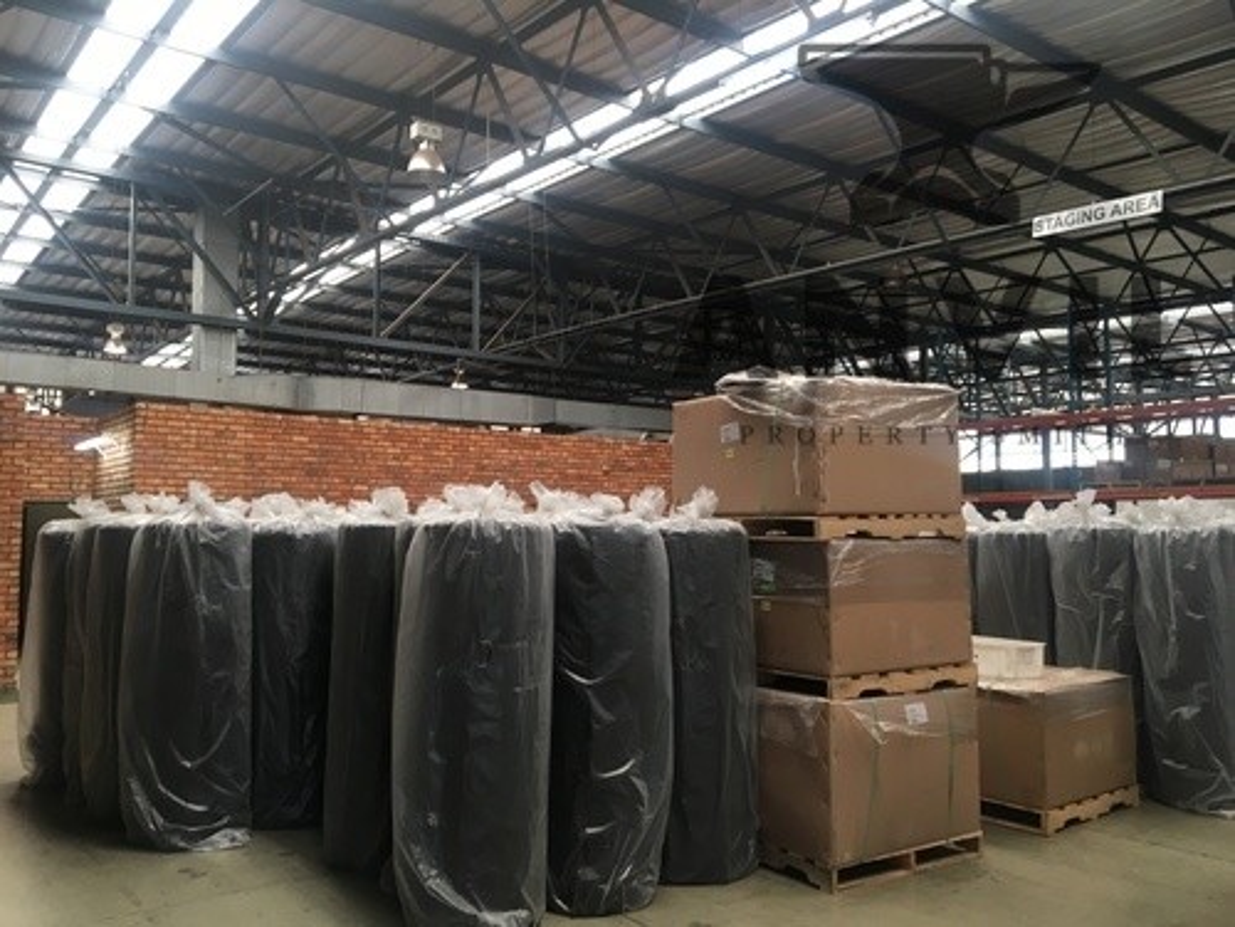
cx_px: 618
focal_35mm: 29
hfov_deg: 61.7
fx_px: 1035
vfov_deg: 48.2
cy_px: 464
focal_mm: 4.15
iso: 25
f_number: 2.2
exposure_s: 1/33
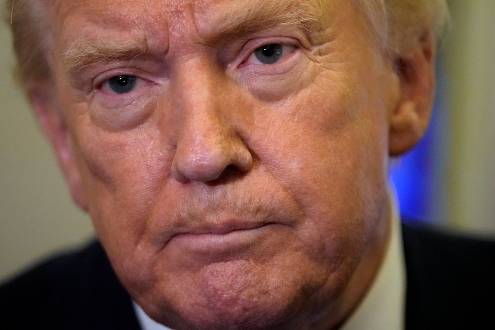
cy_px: 165
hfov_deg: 8.0
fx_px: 3562
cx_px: 248
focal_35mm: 259
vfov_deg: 5.3
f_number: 2.8
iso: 8000
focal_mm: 173
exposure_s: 1/250
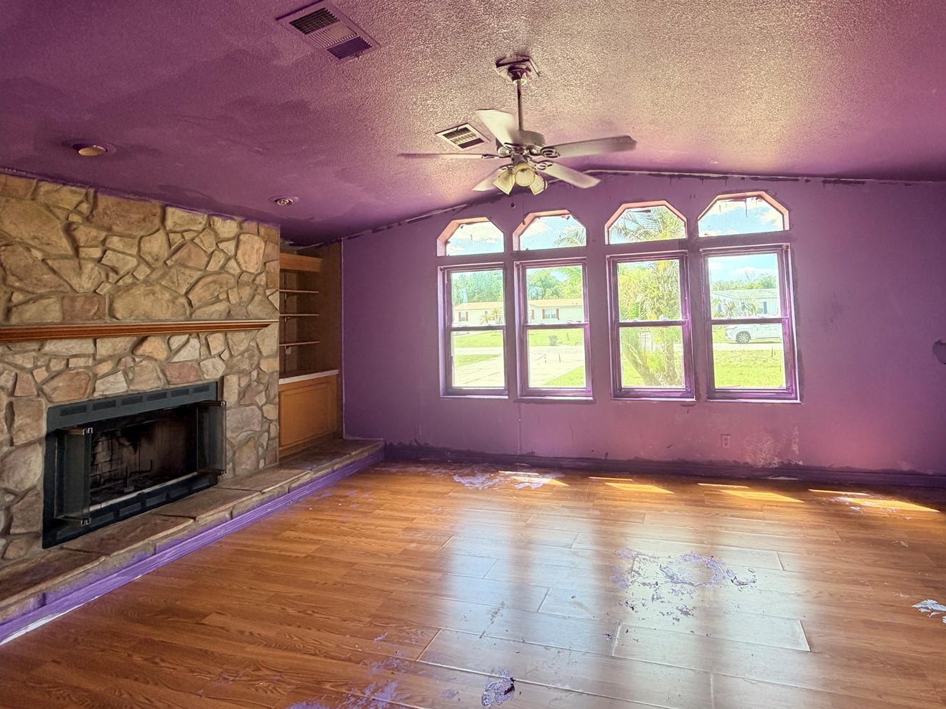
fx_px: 464
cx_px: 572
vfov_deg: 74.0
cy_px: 288
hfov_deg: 89.8
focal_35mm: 17
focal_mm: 2.22
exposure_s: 1/121
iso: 160
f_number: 2.2
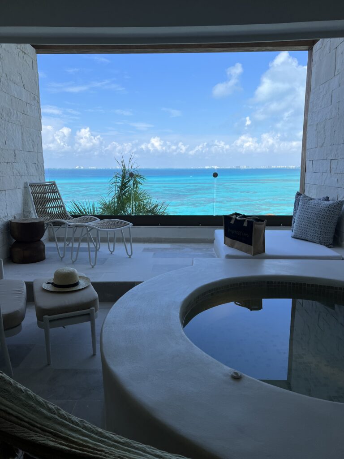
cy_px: 230
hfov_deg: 53.1
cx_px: 172
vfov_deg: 67.3
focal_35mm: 26
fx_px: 345
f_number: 1.5
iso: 50
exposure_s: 1/3571
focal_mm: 5.7
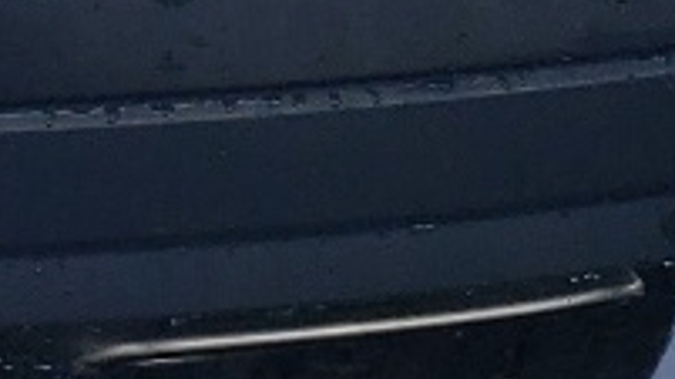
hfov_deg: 8.9
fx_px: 4027
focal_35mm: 225
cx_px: -786
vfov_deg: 5.0
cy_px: -926
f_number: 1.5
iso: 50
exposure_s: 1/909
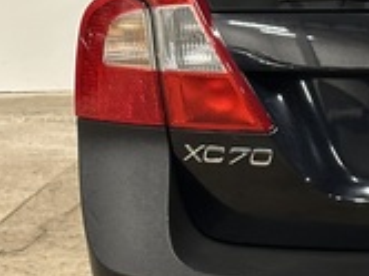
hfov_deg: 10.9
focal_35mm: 174
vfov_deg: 8.5
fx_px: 1852
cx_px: 587
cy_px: 51
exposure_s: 1/50
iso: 250
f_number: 1.78
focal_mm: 6.86
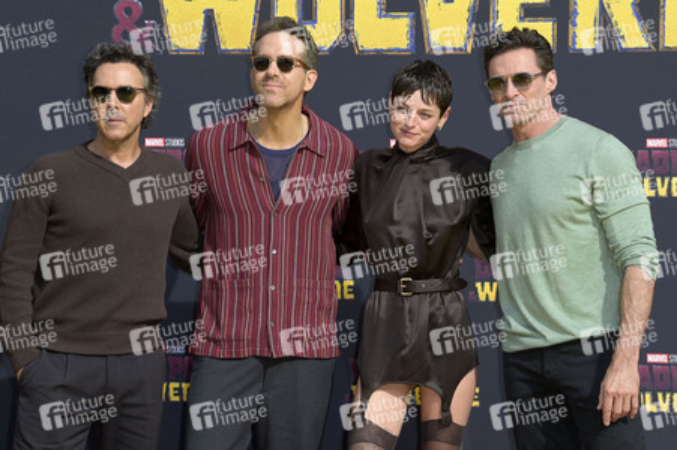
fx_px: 2443
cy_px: 225
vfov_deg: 10.5
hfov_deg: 15.8
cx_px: 338
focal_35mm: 130
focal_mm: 130
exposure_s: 1/250
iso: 320
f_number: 13
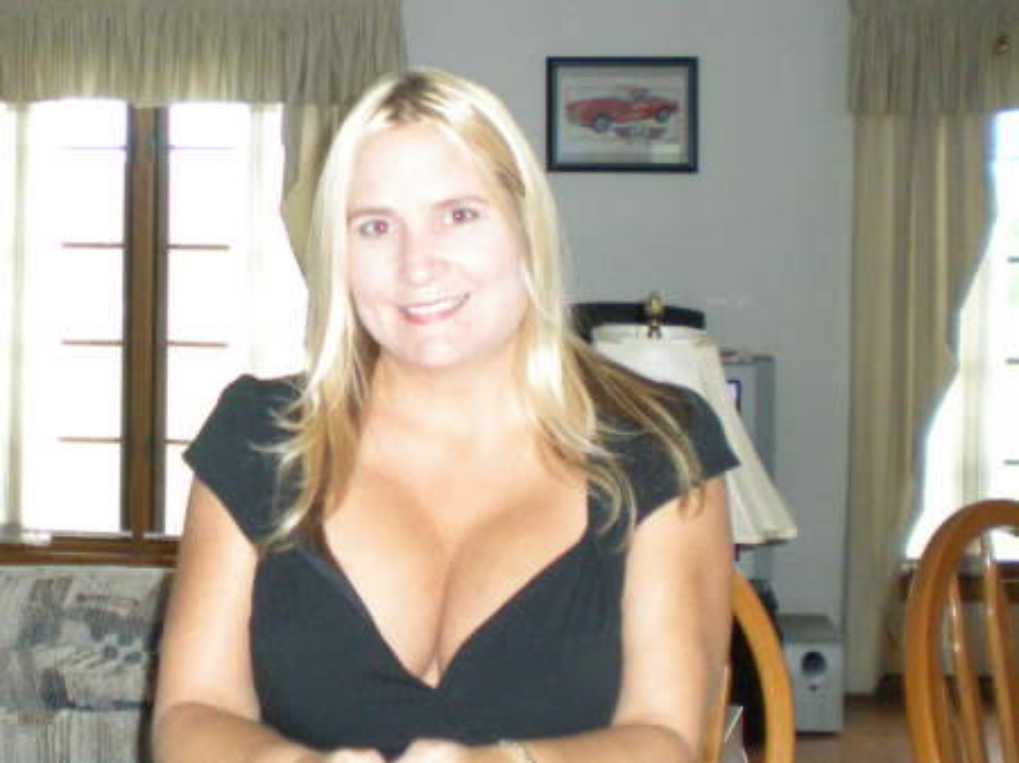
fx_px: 1118
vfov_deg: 37.7
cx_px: 510
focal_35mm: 38
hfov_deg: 49.0
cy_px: 382
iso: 354
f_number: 3.1
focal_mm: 6.3
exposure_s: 1/60
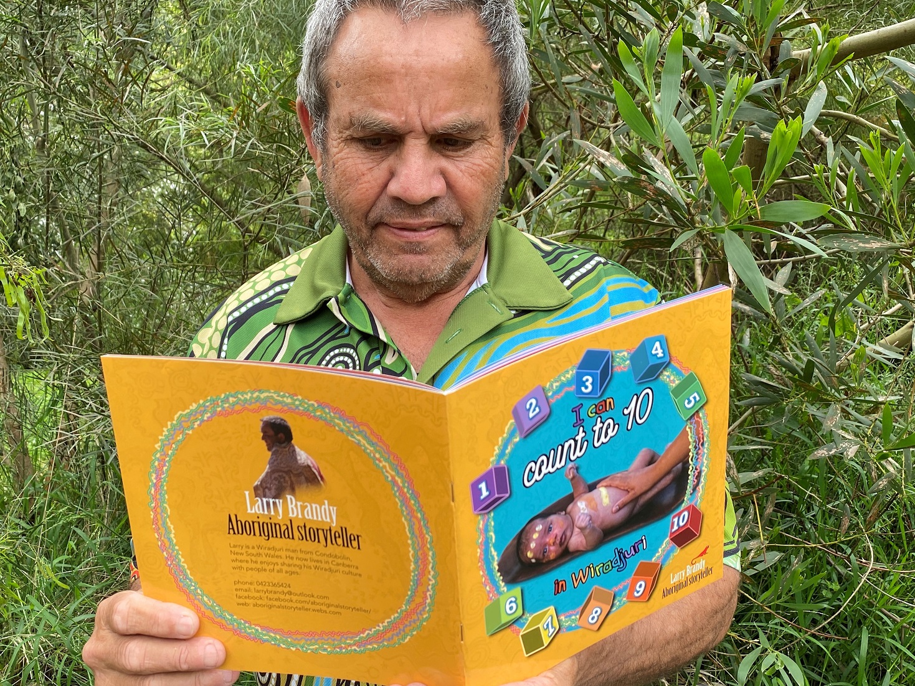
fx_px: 687
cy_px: 343
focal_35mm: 26
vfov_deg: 53.1
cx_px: 458
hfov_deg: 67.3
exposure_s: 1/122
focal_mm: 4.25
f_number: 1.8
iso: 32
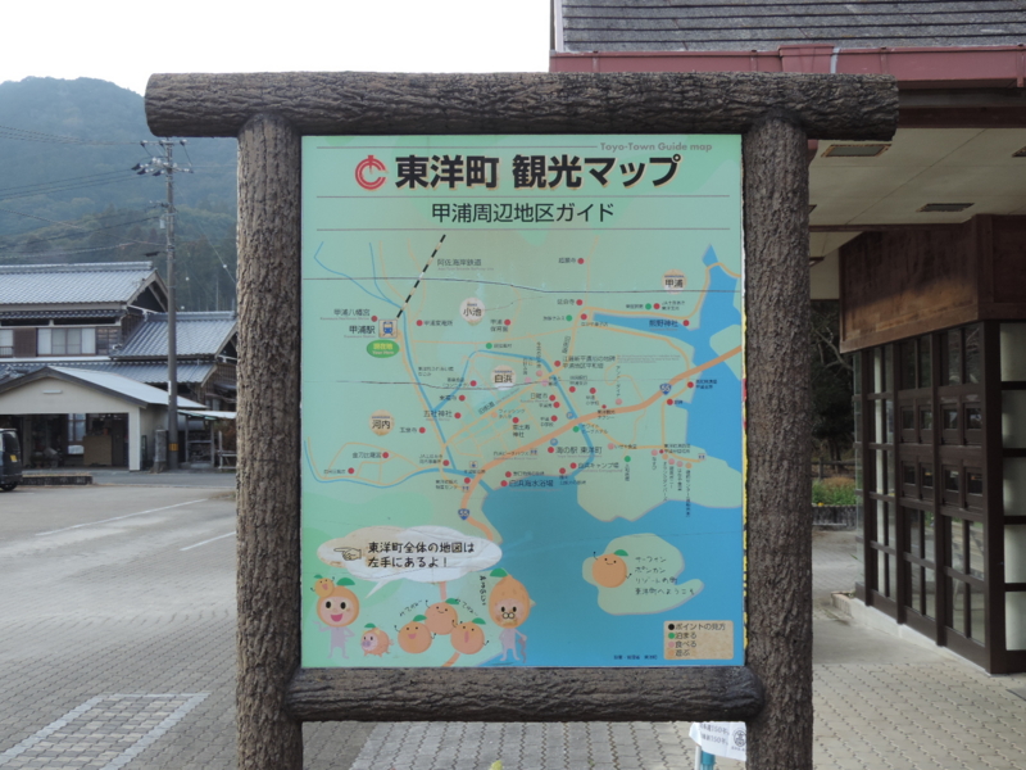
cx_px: 513
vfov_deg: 30.9
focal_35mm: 47
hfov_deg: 40.4
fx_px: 1393
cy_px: 385
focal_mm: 8.3
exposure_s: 1/160
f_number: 3.5
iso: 80
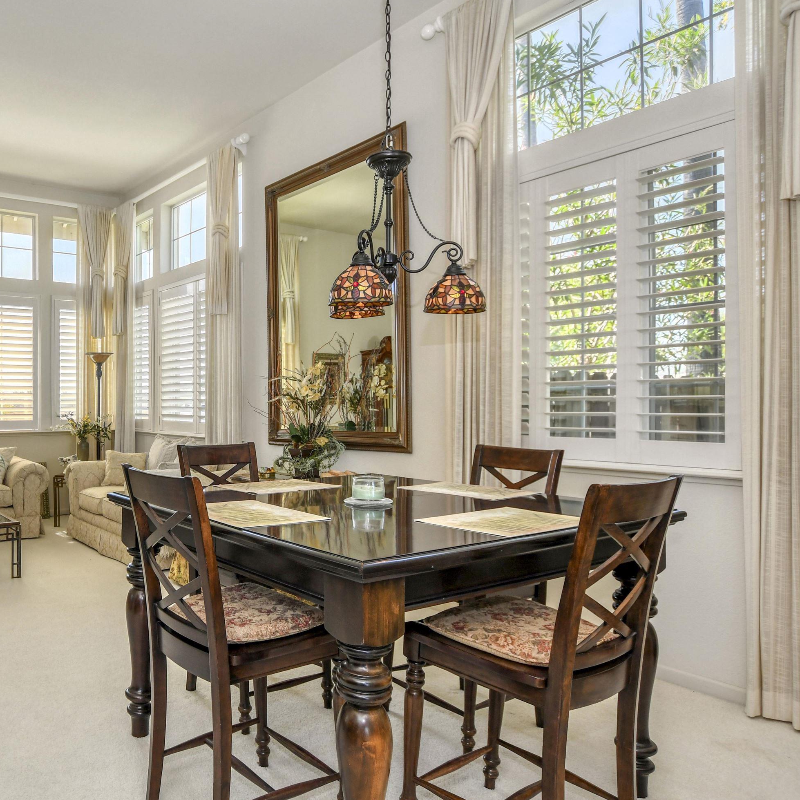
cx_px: 197
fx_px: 523
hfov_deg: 69.7
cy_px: 393
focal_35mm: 20
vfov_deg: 74.8
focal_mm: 10
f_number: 4
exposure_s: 1/2000
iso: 500
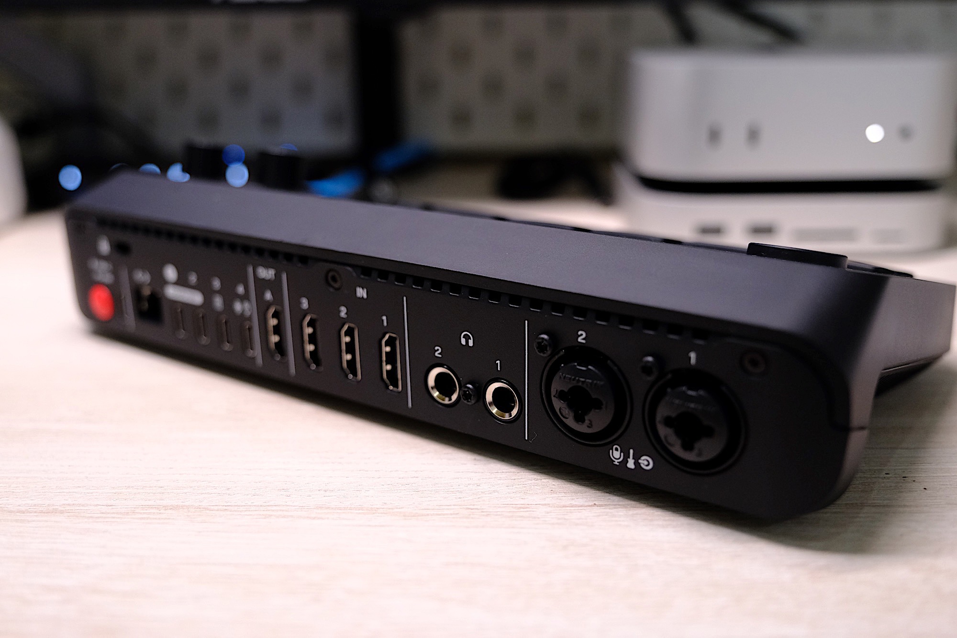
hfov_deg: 54.4
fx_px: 930
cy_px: 319
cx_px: 478
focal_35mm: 35
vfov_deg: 37.8
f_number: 2.8
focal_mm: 23.4
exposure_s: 1/60
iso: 2000
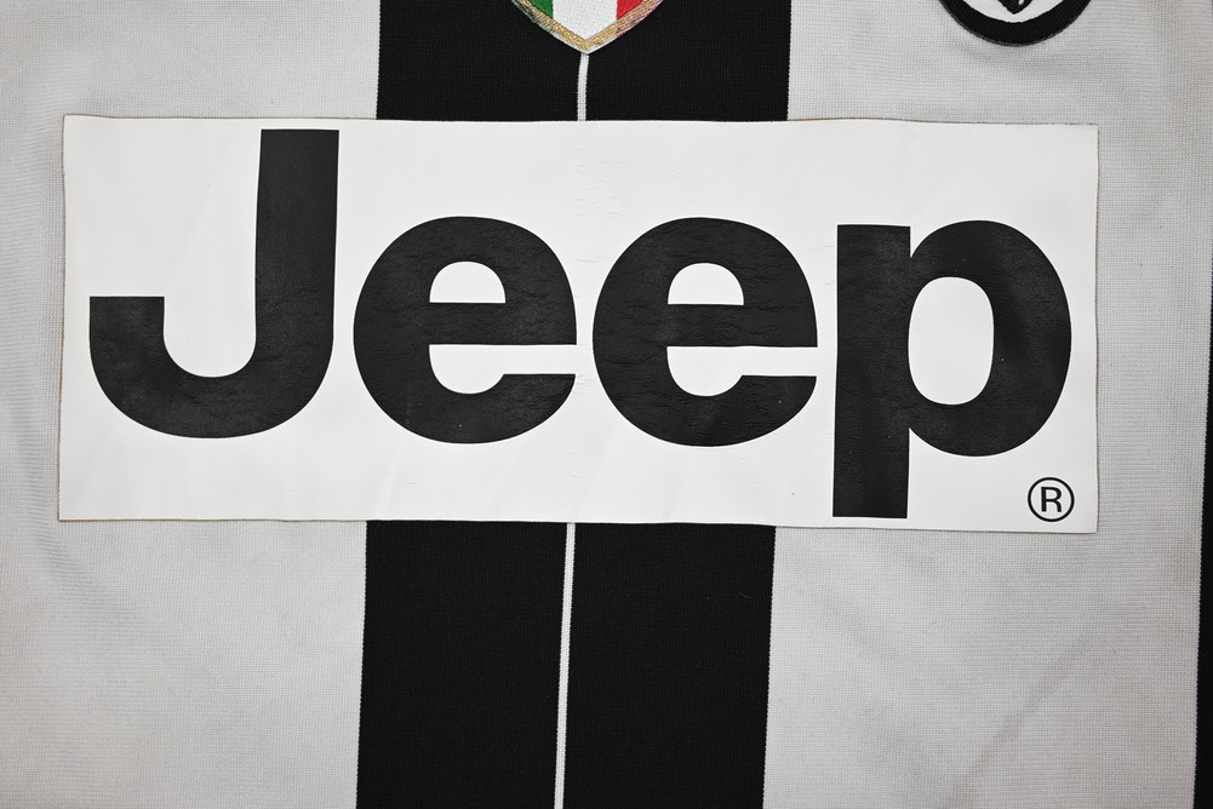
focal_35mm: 30
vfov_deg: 43.0
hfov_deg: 61.1
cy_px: 404
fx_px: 1028
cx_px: 606
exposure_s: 1/125
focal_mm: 30.5
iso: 200
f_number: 4.8
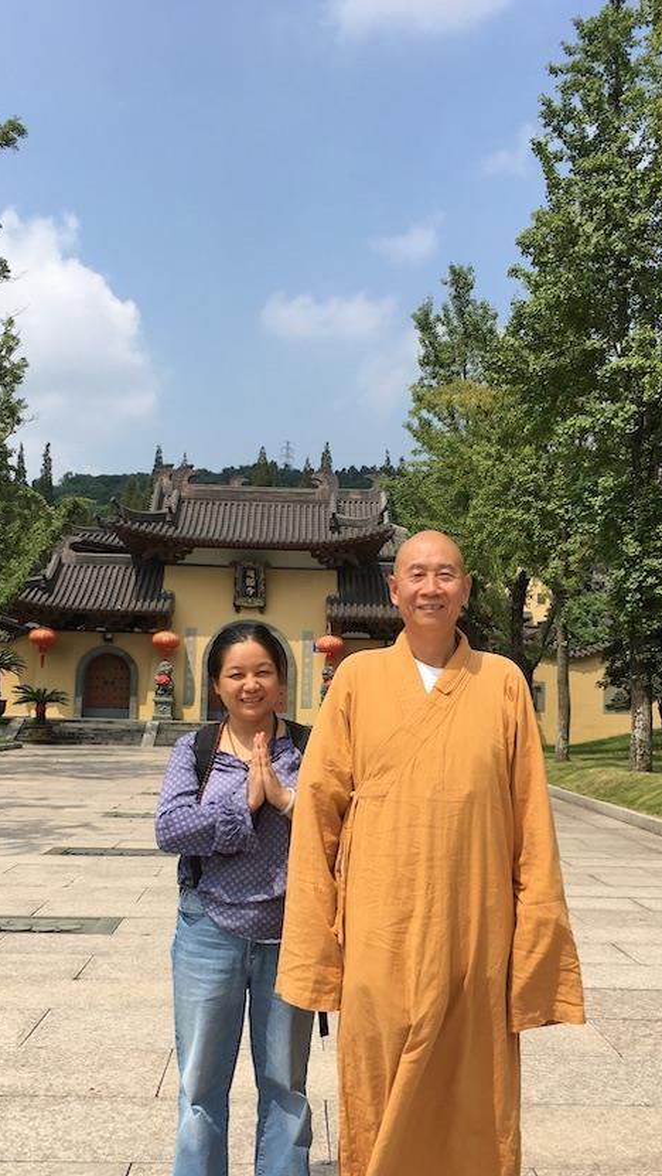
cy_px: 685
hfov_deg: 31.2
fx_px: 1185
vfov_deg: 52.5
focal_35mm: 38
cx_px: 321
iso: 25
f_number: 2.2
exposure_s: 1/1603
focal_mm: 4.15
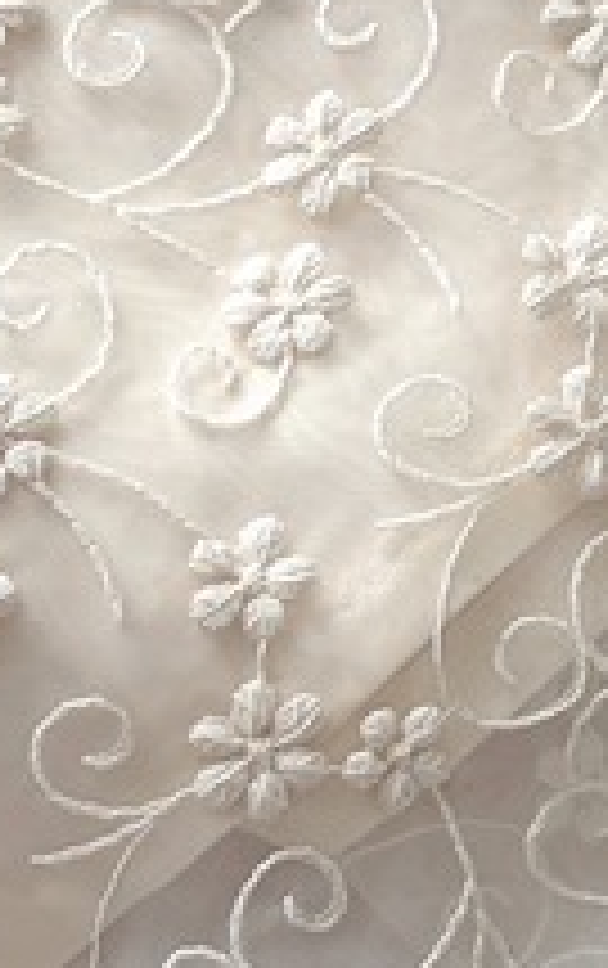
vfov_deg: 16.3
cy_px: 437
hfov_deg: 10.3
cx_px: 401
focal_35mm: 128
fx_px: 3382
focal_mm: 5.96
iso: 160
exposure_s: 1/60
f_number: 1.6
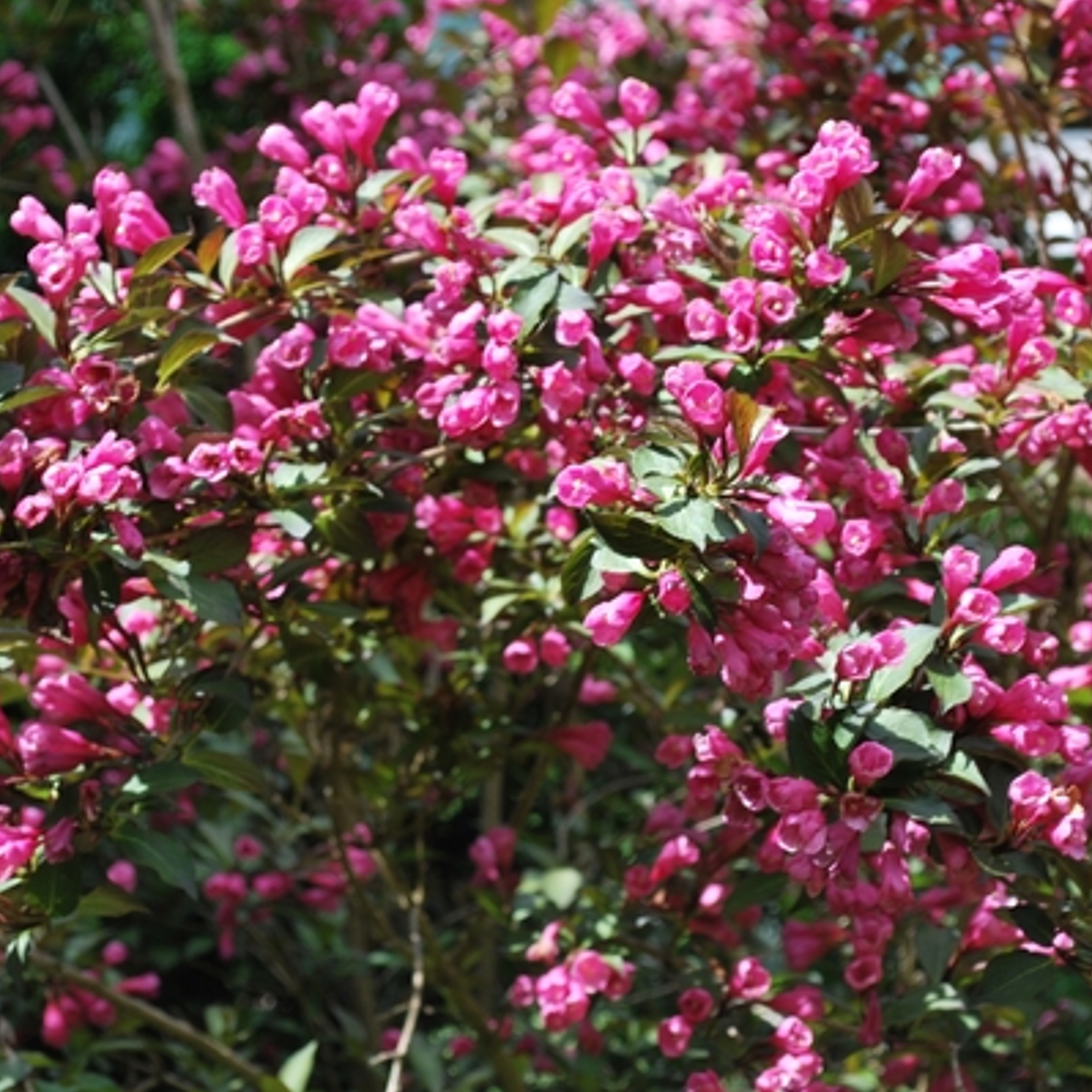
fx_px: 3770
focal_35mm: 106
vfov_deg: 16.5
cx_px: 586
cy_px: 546
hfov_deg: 16.5
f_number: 8
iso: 100
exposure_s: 1/100
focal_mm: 55
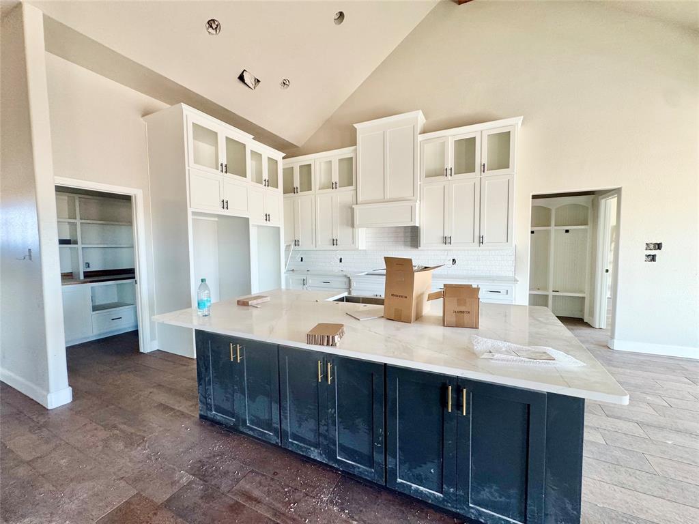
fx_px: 283
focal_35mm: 14
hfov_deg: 102.1
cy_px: 262
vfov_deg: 85.7
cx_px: 350
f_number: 2.2
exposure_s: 1/99
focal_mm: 2.22
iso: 200
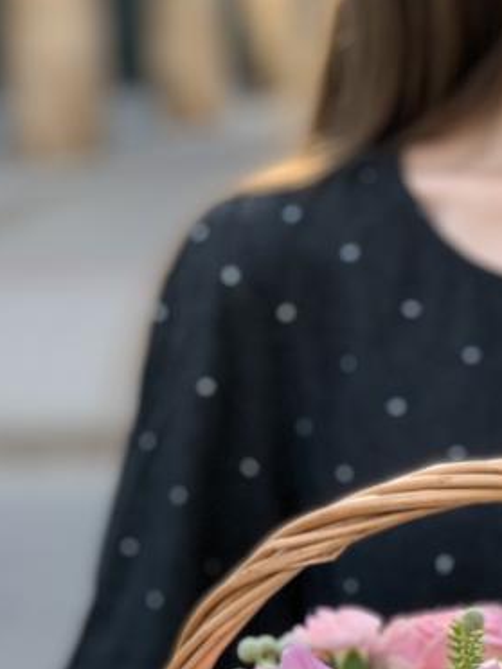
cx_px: 599
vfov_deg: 13.5
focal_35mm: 143
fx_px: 2765
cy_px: 730
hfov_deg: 10.2
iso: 20
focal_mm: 6
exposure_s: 1/122
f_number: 2.4
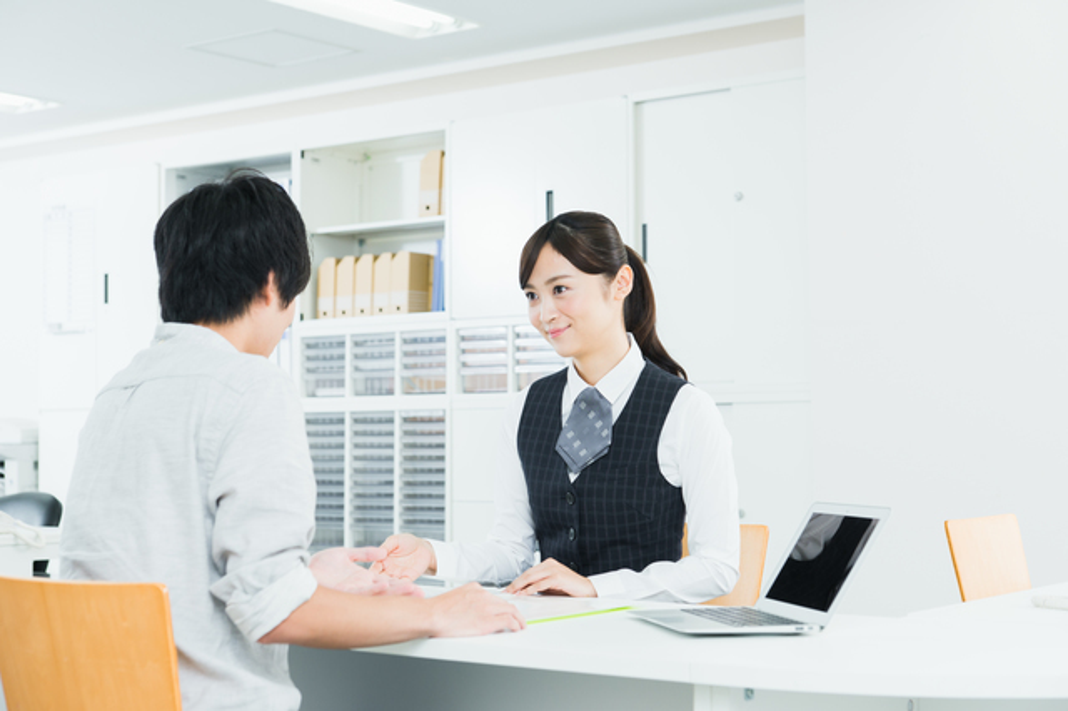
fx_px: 1779
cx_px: 534
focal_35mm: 60
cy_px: 356
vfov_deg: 22.6
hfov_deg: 33.4
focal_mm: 60
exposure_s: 1/100
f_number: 4.5
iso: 320
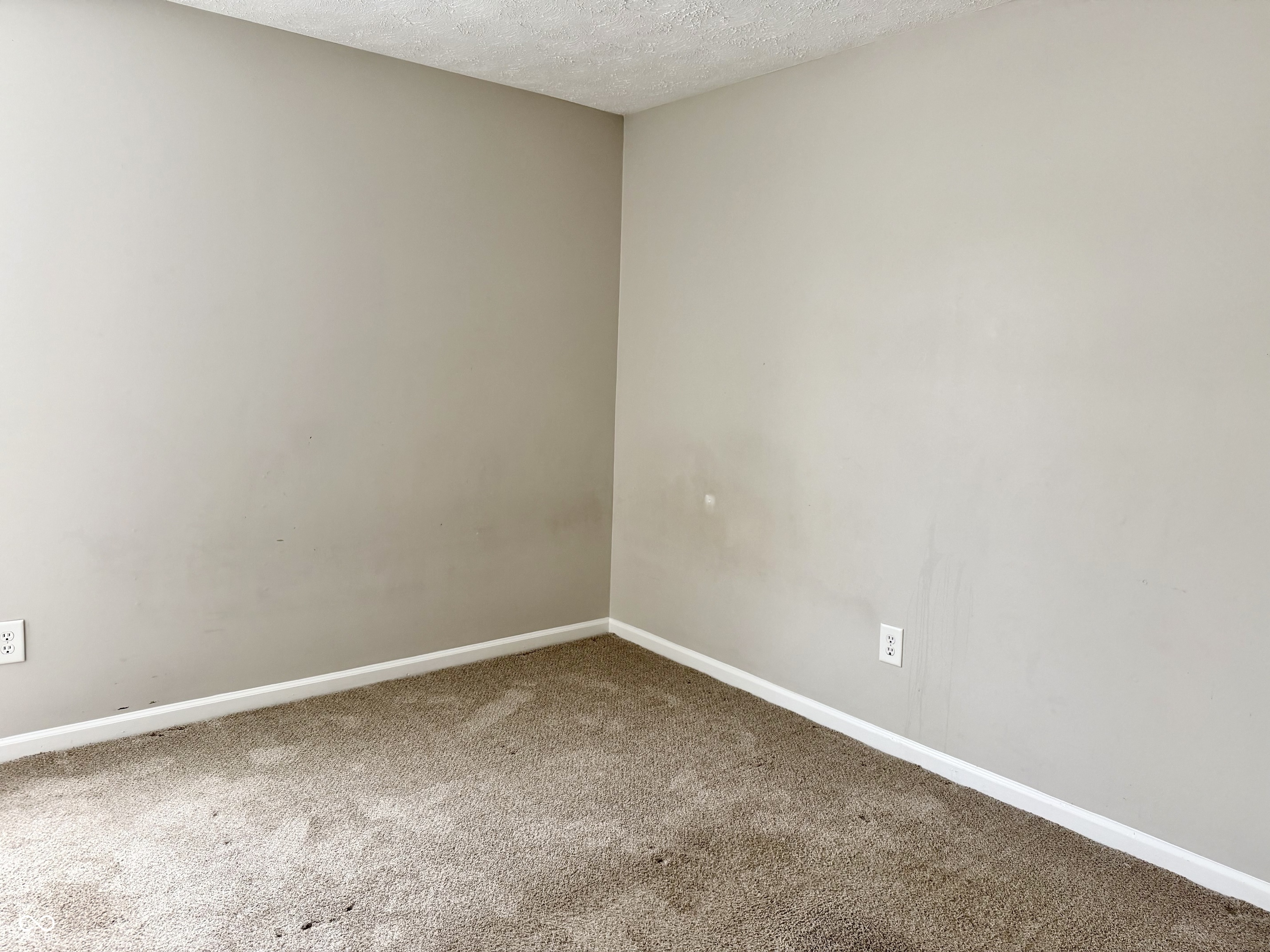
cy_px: 476
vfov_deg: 56.8
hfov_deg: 71.6
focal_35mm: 24
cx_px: 635
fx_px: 881
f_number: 1.78
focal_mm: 6.76
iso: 200
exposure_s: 1/80
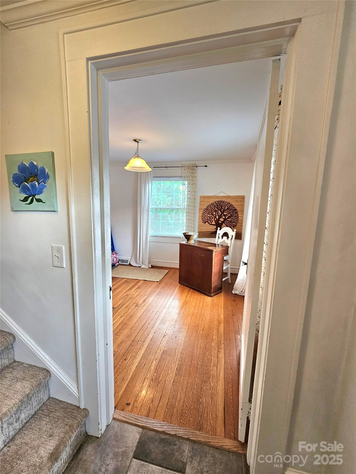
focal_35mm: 13
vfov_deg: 106.2
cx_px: 178
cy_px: 237
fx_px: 178
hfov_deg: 89.9
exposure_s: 1/60.2
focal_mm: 2.2
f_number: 2.2
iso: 125
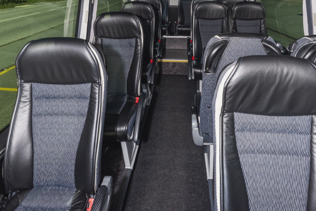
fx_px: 228
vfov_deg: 46.1
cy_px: 32
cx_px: 149
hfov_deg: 69.3
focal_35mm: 26
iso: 1000
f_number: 10
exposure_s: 1/125
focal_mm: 15
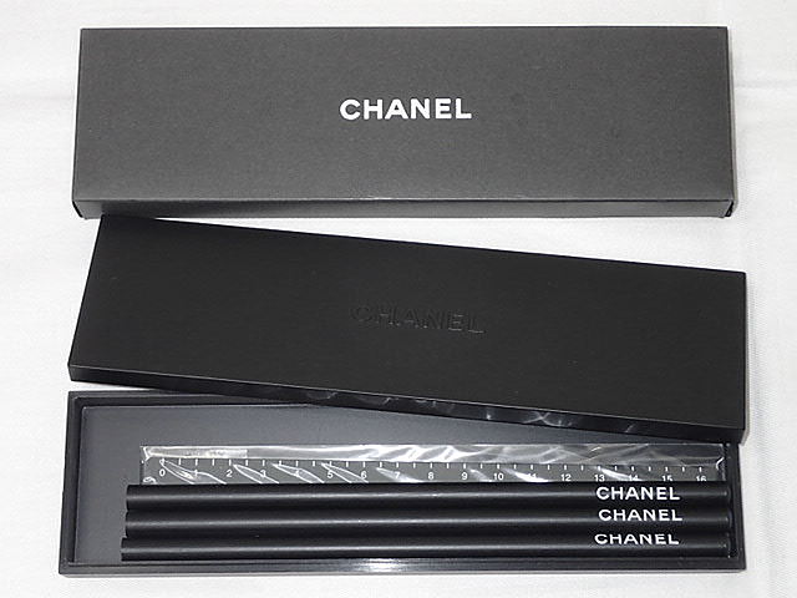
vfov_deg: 19.9
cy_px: 299
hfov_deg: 26.3
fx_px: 1704
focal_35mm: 74
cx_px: 398
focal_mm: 13.47
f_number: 4.2
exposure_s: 1/80
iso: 400
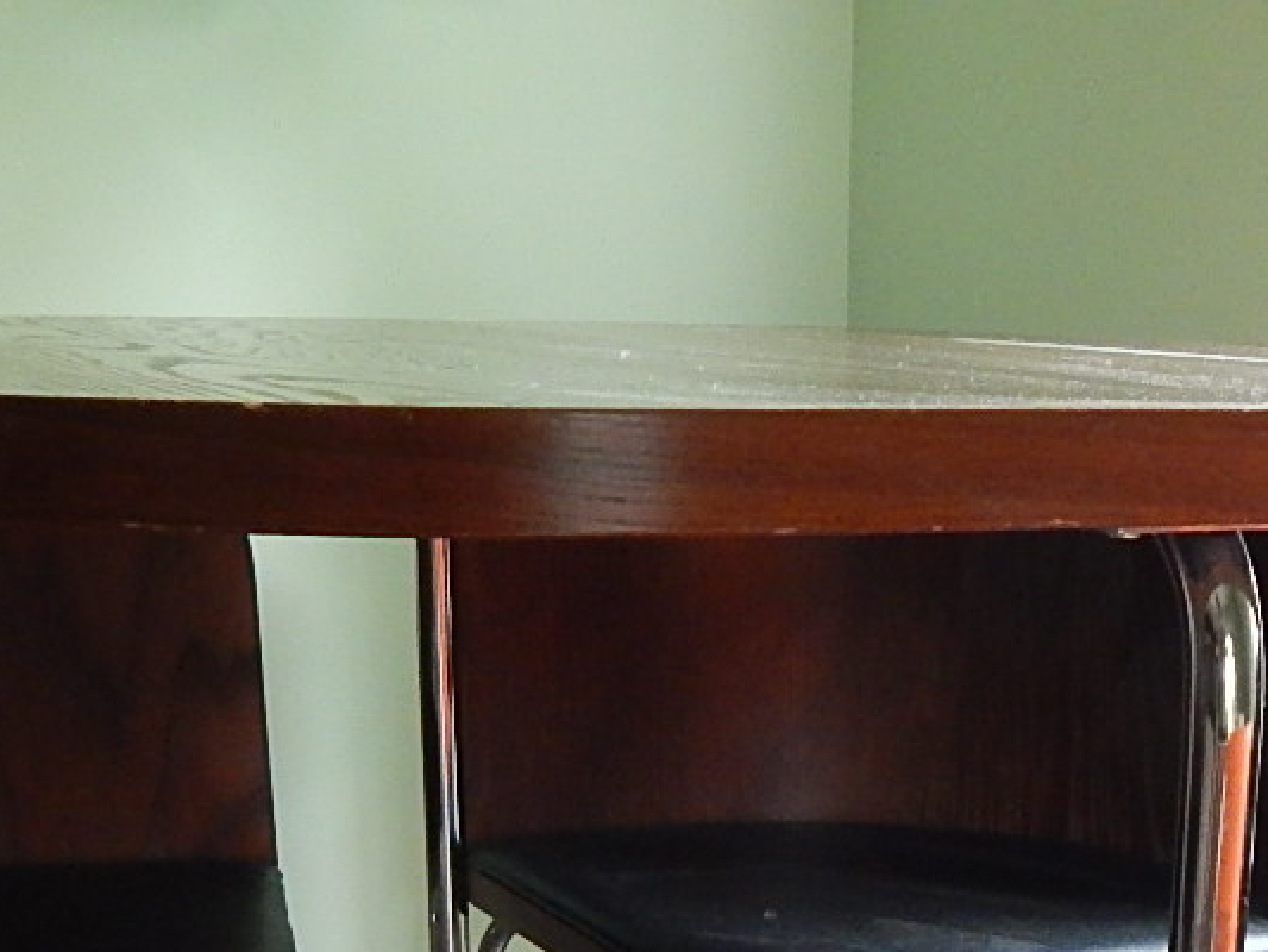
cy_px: 1409
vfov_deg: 19.5
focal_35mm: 66
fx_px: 2418
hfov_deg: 29.2
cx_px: 840
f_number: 3
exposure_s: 1/20
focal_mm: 4
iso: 400
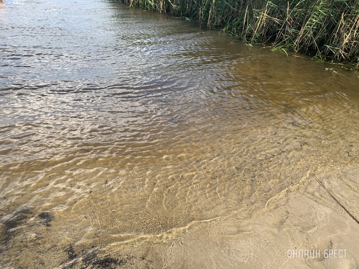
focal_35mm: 26
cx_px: 180
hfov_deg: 67.3
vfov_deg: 53.1
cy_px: 134
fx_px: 270
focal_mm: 4.25
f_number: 1.8
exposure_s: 1/706
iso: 25
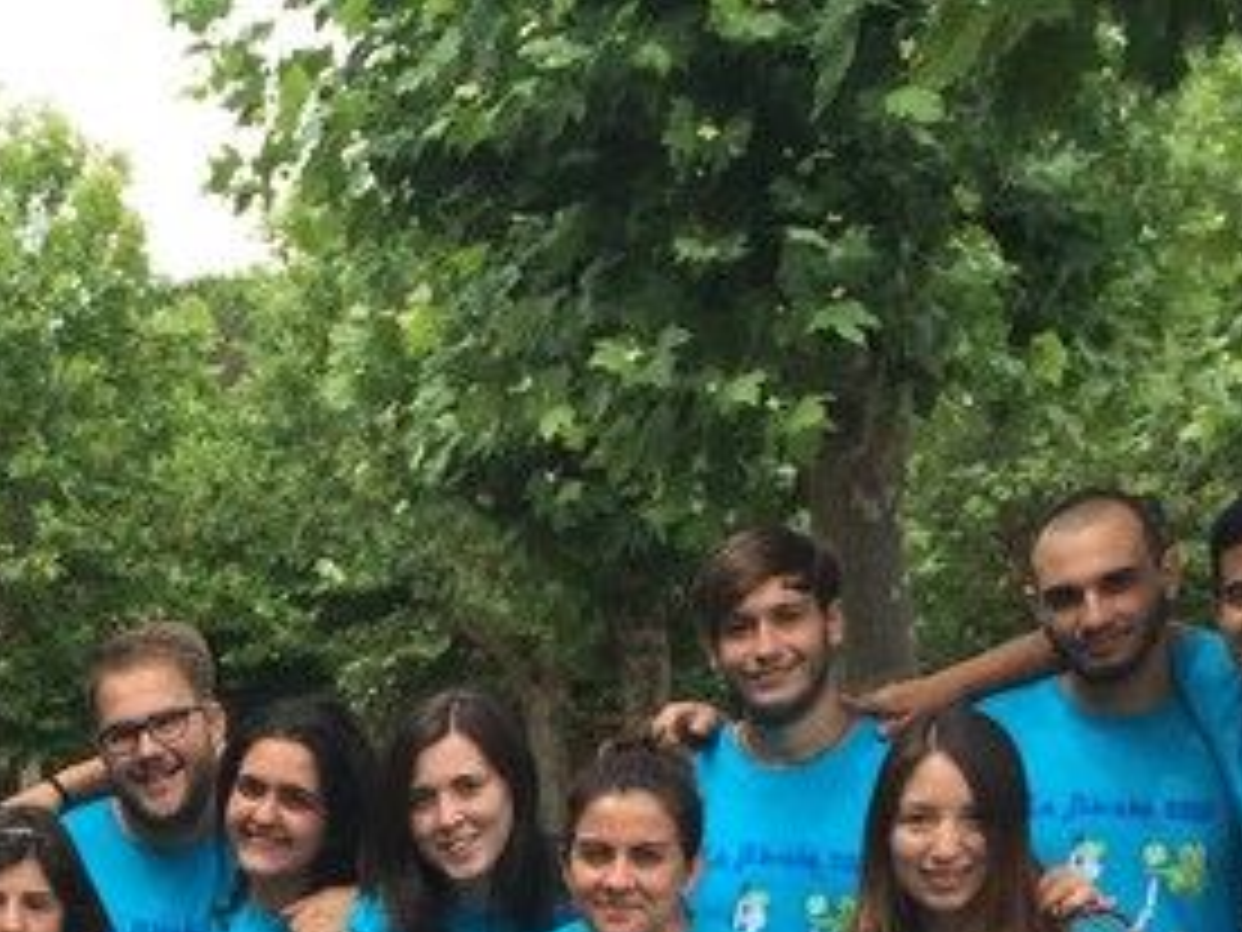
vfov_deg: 16.2
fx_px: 3014
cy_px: 1346
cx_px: 50
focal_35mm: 84
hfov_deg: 22.5
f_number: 2.2
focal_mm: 4.15
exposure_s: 1/838
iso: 32
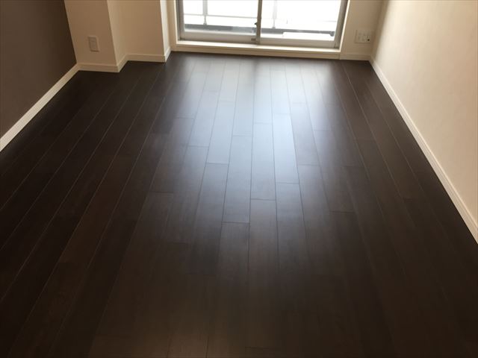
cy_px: 179
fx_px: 400
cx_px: 239
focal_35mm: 29
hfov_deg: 61.7
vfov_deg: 48.2
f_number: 2.2
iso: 32
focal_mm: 4.15
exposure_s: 1/40
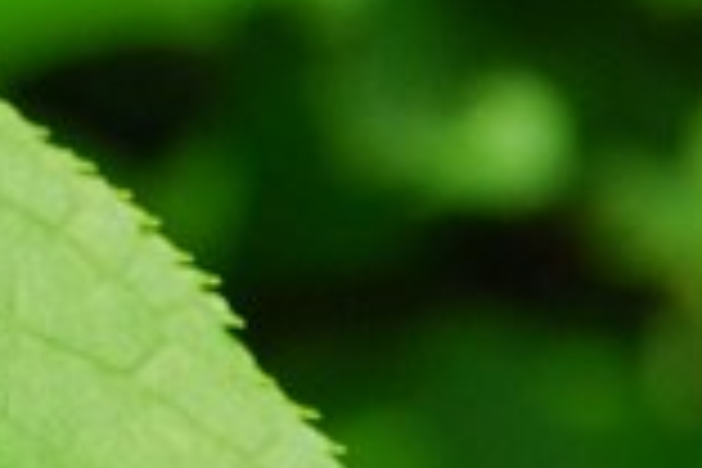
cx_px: -718
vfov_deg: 0.9
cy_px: -315
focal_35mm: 1566
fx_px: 30535
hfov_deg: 1.3
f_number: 22
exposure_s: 1/50
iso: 400
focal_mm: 200
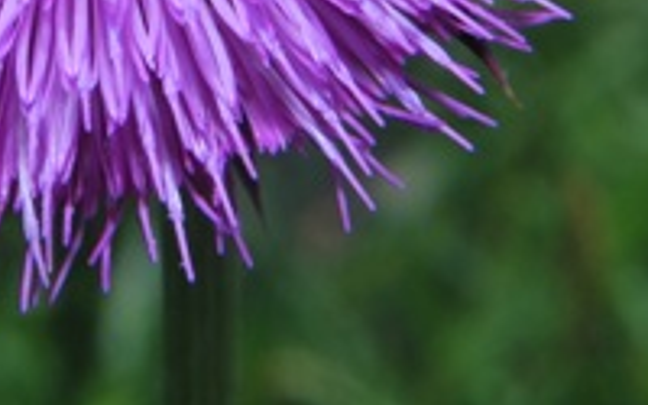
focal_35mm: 392
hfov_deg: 5.3
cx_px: 26
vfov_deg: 3.3
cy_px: -259
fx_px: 6923
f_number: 25
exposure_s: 1/40
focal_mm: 80
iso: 100
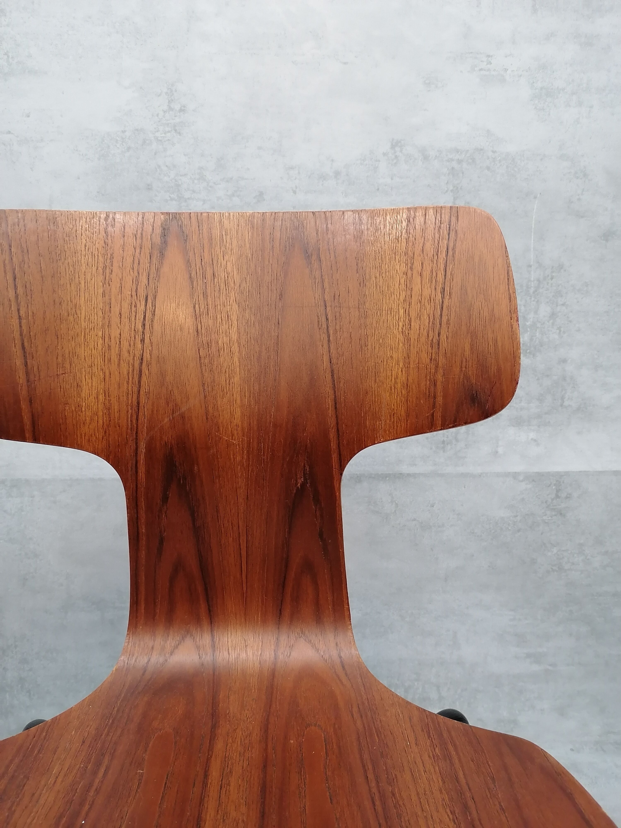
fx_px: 622
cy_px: 414
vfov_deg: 67.3
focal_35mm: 26
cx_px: 310
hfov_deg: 53.1
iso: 320
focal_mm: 5.3
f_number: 1.8
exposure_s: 1/33.3
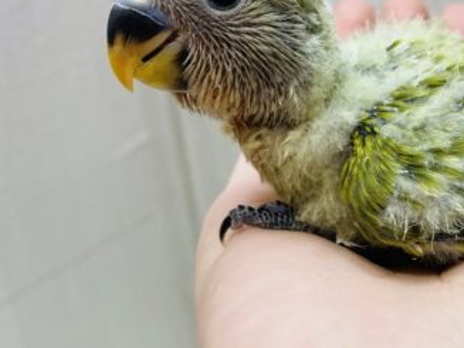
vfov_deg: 29.5
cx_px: 359
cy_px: 118
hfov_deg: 37.8
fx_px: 657
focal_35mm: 49
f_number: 1.8
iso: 80
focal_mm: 4.25
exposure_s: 1/100
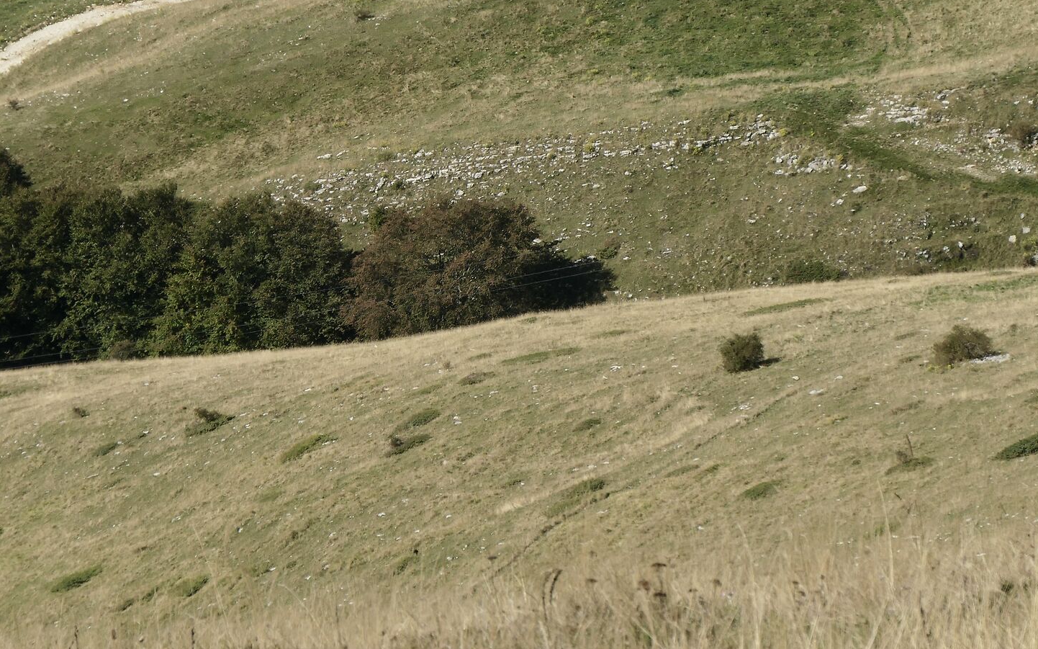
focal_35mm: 285
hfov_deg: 7.4
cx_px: 310
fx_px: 8062
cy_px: 156
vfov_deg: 4.6
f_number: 7.1
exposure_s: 1/500
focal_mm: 61.4
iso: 200
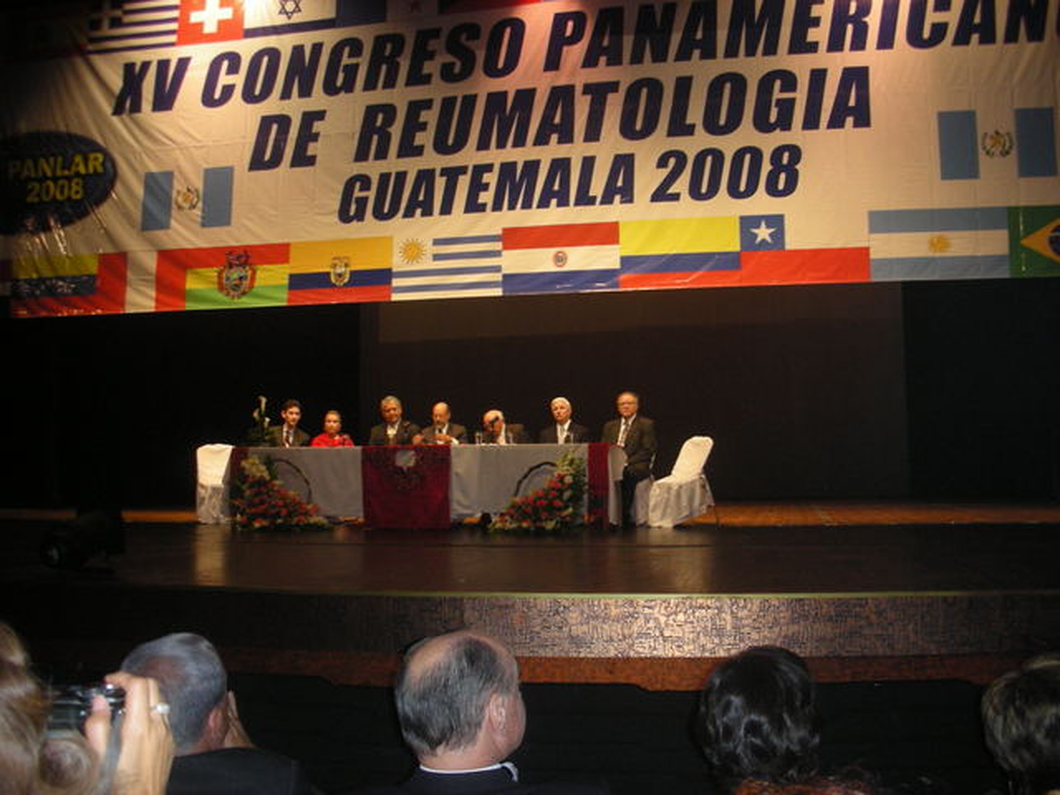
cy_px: 398
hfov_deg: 52.6
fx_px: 1072
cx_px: 530
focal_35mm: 35
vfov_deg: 40.7
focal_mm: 5.8
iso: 167
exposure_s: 1/60.1
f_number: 3
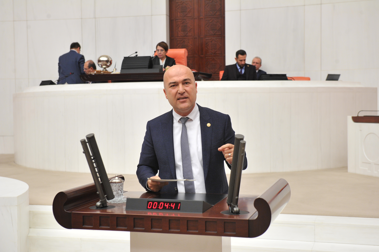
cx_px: 190
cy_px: 126
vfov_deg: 23.4
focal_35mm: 58
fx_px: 610
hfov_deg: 34.5
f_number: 4.5
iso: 1250
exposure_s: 1/80
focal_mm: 58
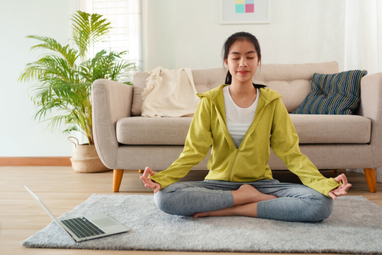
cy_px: 128
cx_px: 191
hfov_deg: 54.4
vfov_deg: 37.9
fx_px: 371
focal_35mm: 35
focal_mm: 35
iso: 1600
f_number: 2.8
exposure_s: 1/125
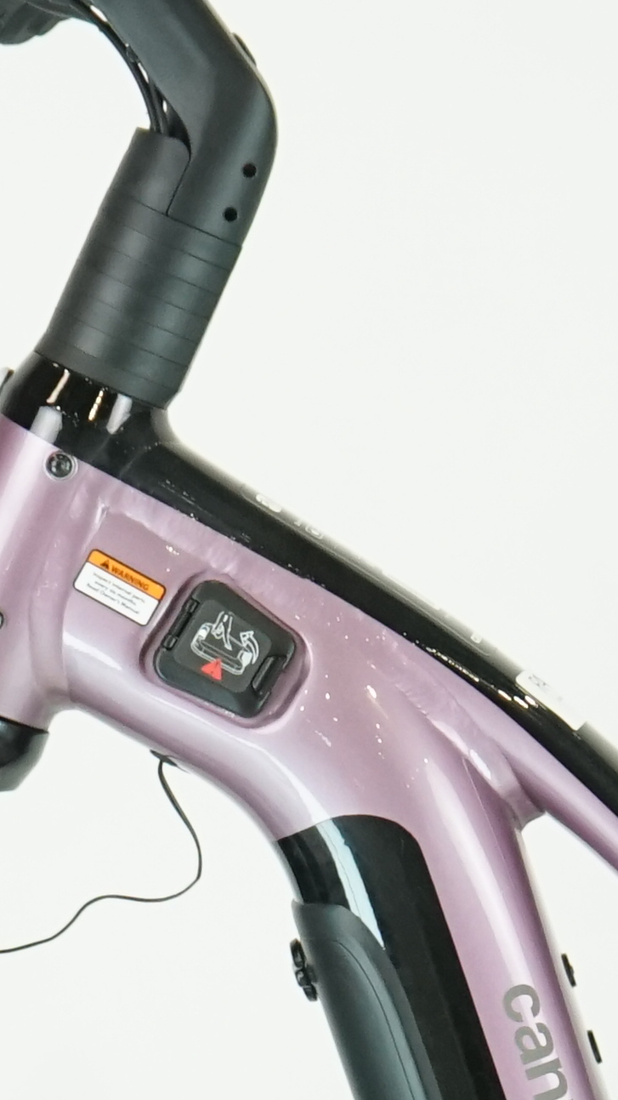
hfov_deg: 4.4
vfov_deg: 7.7
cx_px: 846
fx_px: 8072
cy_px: 1274
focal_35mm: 277
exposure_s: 1/200
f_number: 5.6
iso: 1600
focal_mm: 57
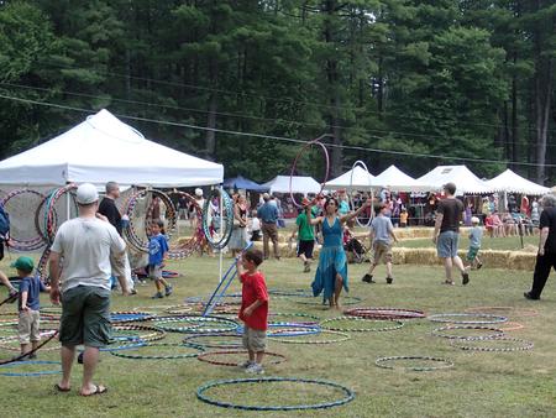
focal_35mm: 57
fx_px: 916
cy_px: 209
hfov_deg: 33.8
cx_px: 278
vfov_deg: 25.7
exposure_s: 1/250
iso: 100
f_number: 5
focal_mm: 10.3
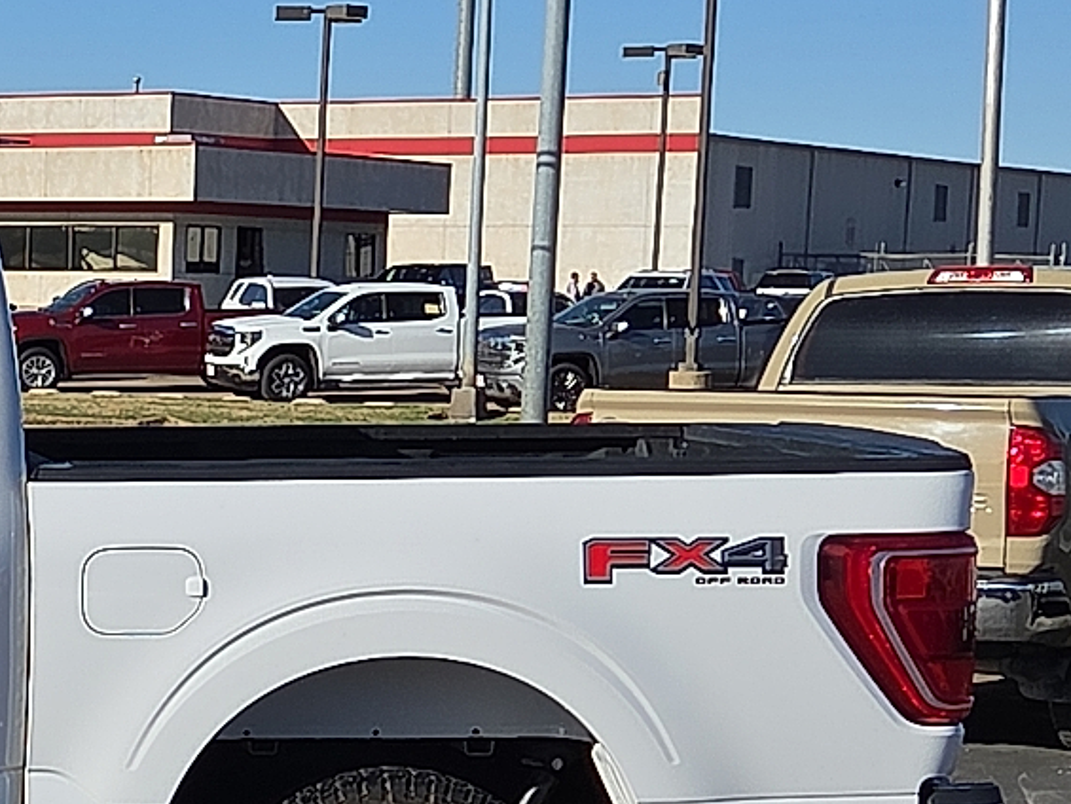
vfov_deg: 12.4
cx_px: -419
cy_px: 679
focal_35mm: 119
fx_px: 3683
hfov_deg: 15.5
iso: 72
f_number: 1.8
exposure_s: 1/10000
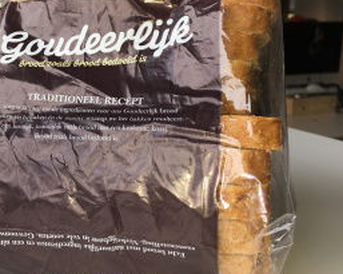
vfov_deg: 27.3
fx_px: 558
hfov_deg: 33.6
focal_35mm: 55
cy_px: 74
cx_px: 95
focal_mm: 4.15
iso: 25
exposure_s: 1/124
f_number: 2.2
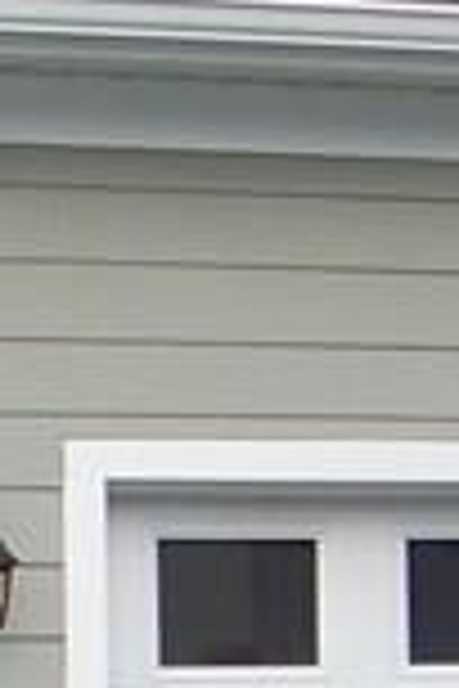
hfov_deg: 5.4
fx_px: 4781
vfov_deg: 8.2
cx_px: -360
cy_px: 558
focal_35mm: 250
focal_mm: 5.85
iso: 64
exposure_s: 1/500
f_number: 2.8
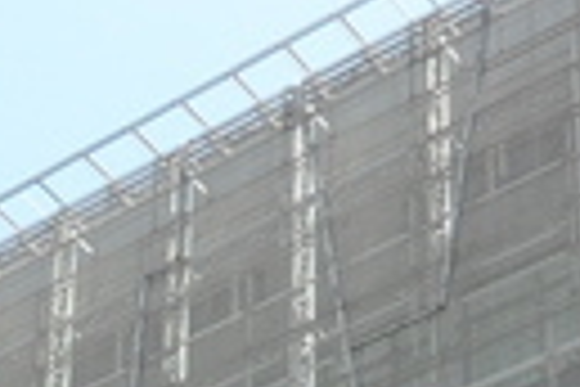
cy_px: 1024
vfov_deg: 8.1
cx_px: -76
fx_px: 2449
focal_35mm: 152
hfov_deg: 13.2
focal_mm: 4.9
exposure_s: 1/350
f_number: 3.5
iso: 80
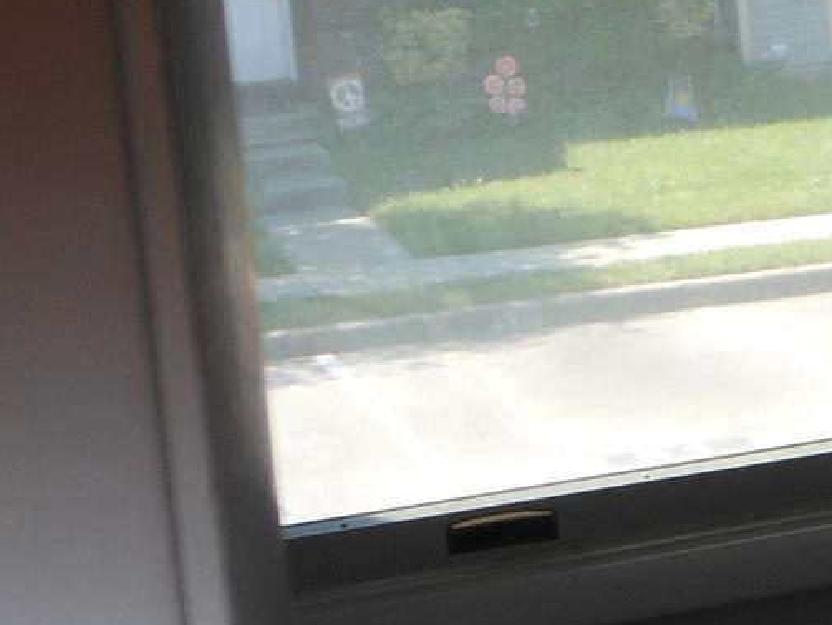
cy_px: 113
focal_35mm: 155
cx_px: 1642
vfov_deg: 9.6
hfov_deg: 11.5
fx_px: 3727
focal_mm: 6.8
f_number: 3.6
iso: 80
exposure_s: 1/125
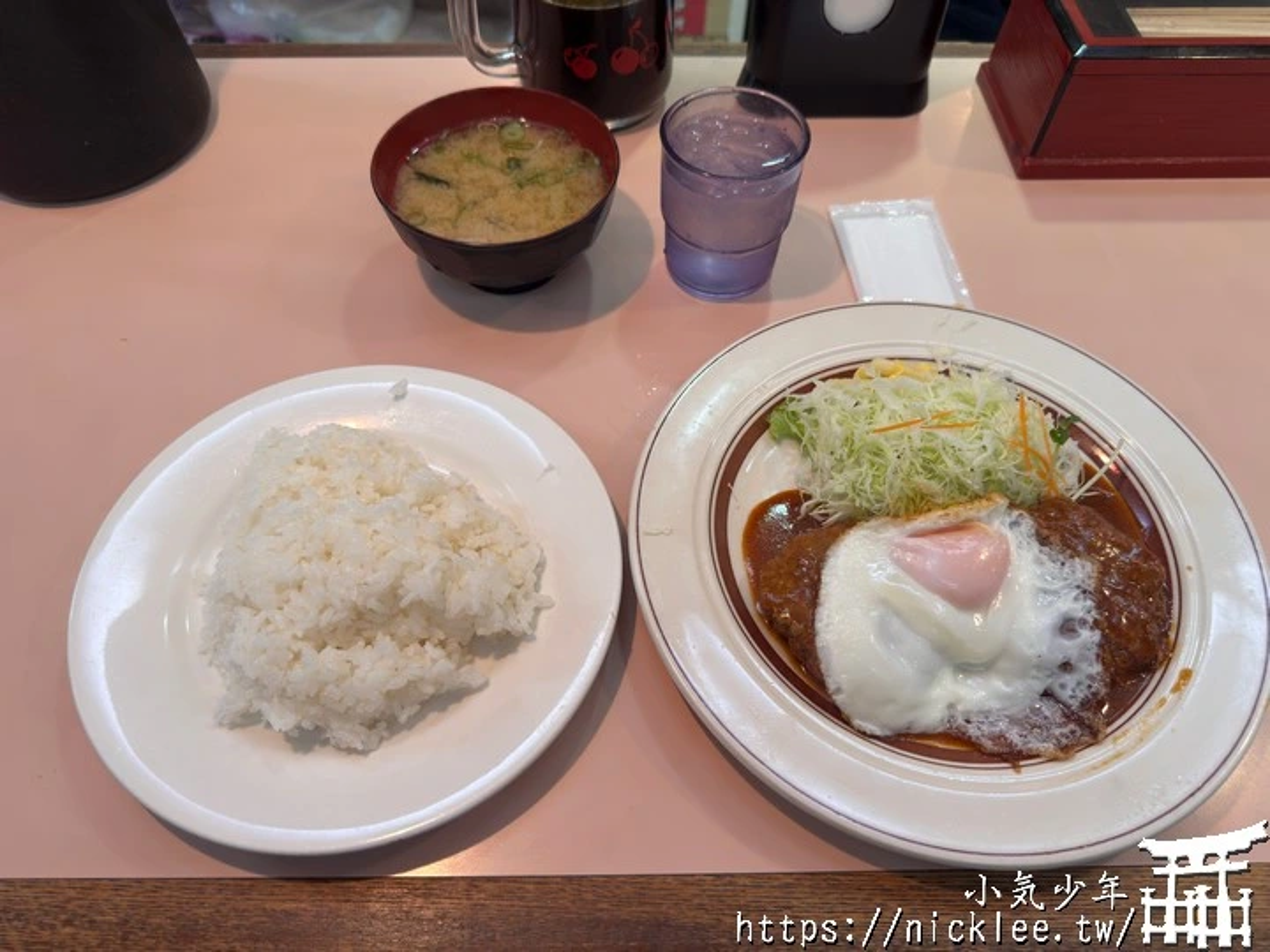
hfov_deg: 71.6
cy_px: 476
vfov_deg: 56.8
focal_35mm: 24
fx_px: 881
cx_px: 635
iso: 100
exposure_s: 1/60
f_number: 1.78
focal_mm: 6.76
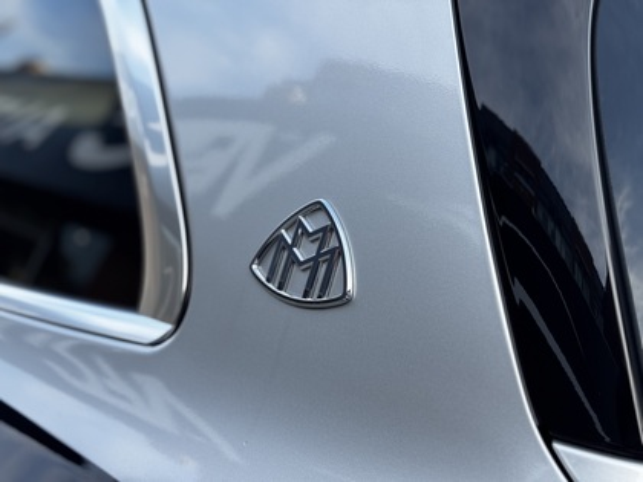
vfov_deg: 30.3
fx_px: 892
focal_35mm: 48
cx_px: 322
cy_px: 241
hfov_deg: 39.7
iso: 64
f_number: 1.78
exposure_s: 1/739
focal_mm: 6.76
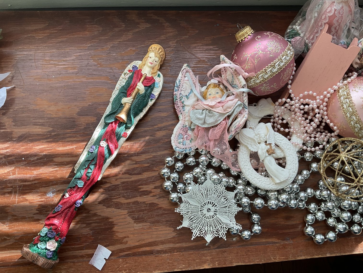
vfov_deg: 48.2
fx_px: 304
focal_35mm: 29
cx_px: 182
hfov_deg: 61.7
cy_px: 136
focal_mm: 3
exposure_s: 1/120
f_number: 1.8
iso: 25
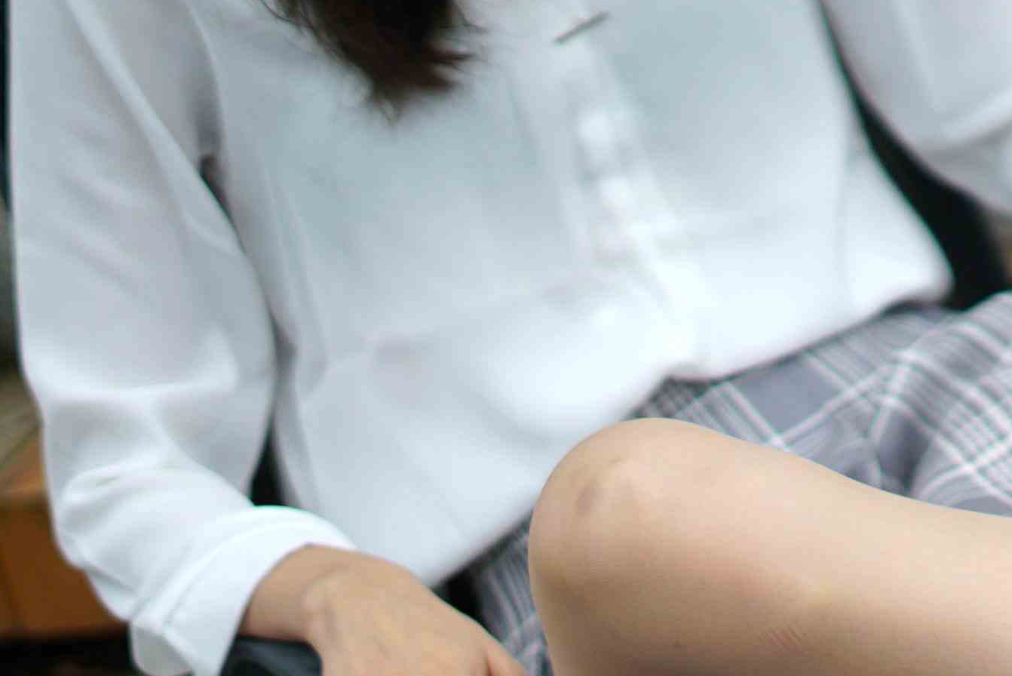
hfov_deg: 12.7
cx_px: 1139
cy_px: 651
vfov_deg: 8.7
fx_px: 4443
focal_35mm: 158
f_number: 1.8
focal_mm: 50
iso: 200
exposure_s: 1/8000
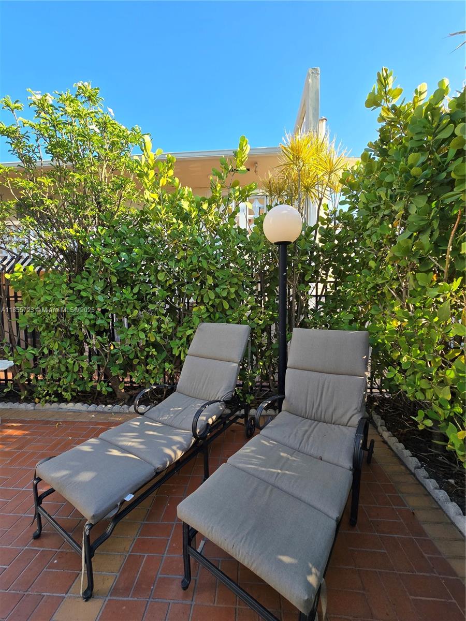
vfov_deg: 106.2
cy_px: 310
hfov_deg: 89.9
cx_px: 233
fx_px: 233
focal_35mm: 13
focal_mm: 2.2
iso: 50
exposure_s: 1/444
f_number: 2.2
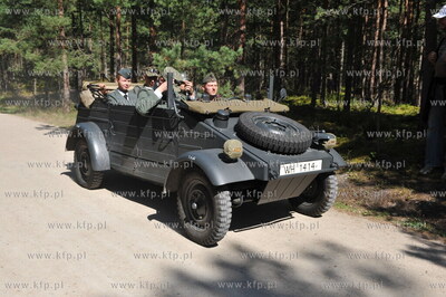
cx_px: 223
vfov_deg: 35.0
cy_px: 148
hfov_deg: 50.7
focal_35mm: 38
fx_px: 470
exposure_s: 1/500
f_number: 11
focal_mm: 38
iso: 400
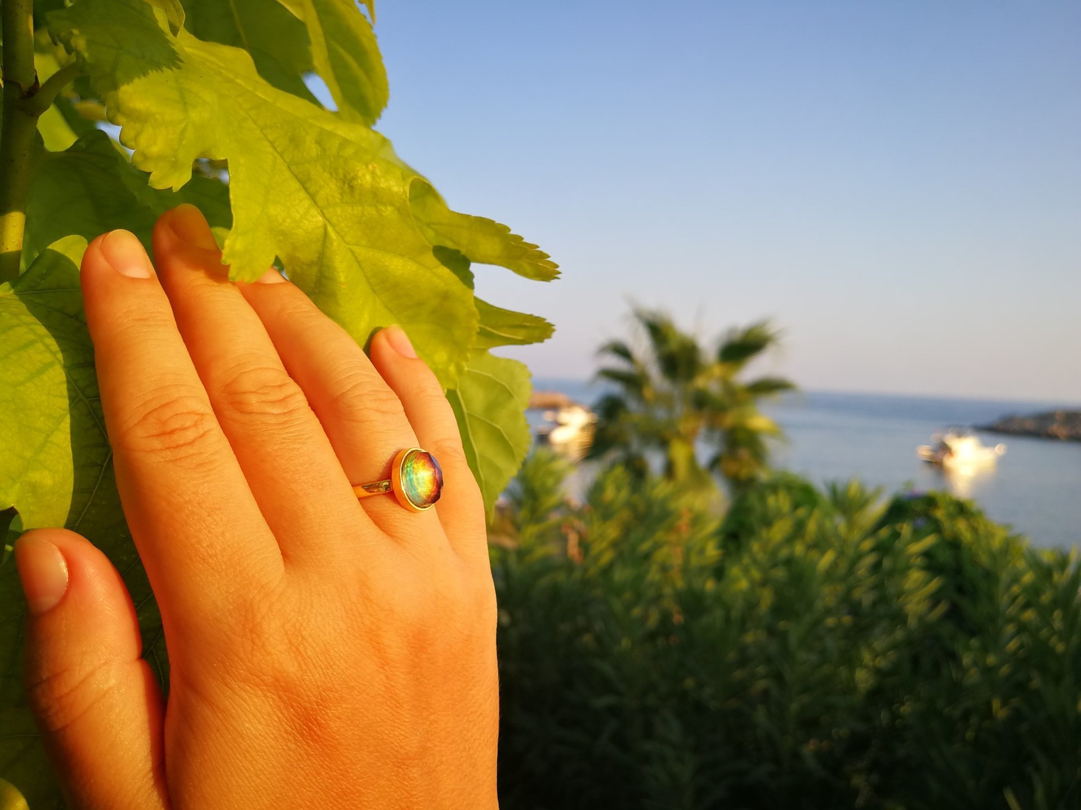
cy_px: 405
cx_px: 540
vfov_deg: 51.4
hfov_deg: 65.3
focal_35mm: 27
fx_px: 843
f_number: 1.8
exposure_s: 1/578
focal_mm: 3.95
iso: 50
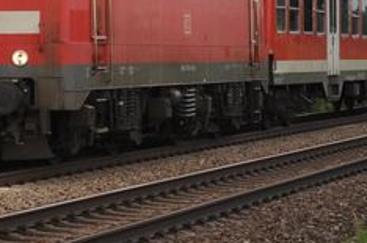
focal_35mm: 230
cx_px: 165
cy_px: -13
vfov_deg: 5.9
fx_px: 2342
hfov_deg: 9.0
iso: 320
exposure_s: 1/500
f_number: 6.3
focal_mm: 35
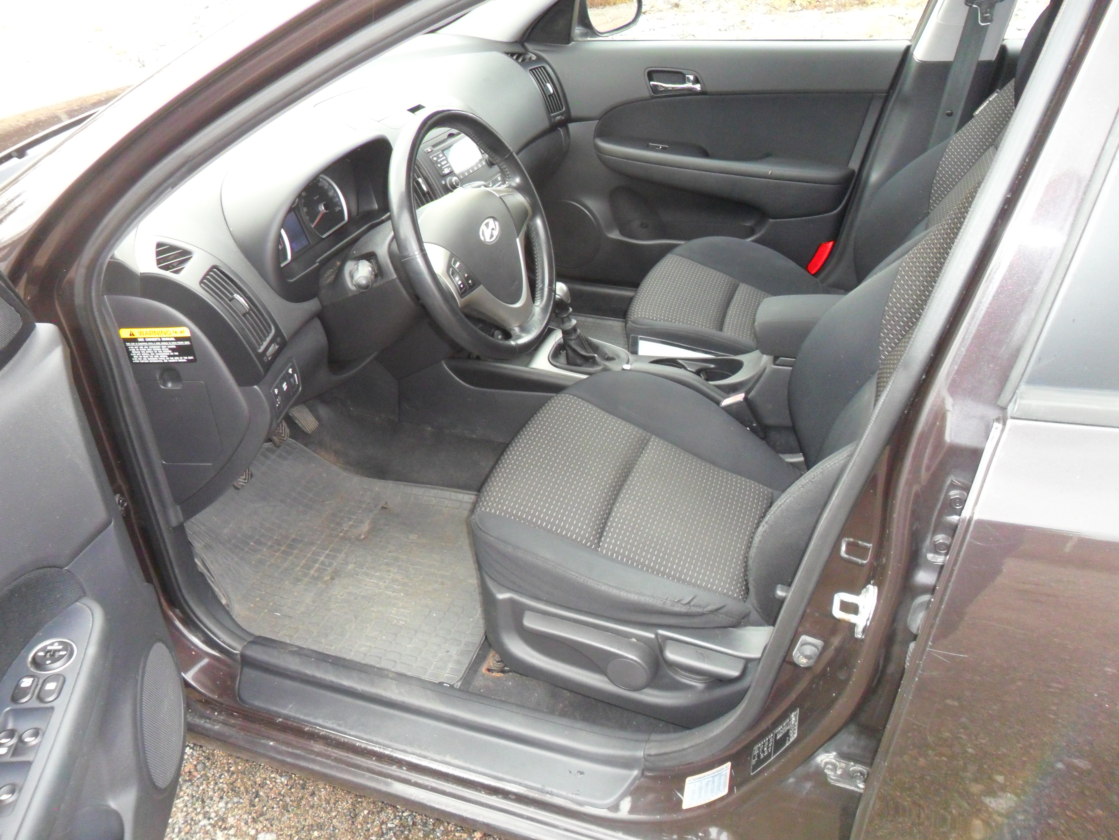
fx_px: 873
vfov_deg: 51.4
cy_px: 420
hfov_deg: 65.3
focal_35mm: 27
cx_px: 560
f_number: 3.5
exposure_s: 1/45
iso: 200
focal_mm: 4.9
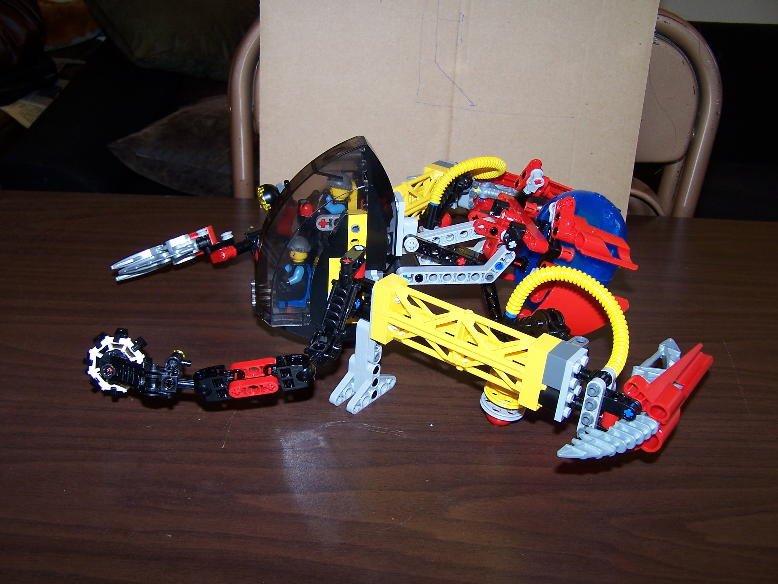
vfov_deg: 37.7
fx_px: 854
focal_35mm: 38
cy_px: 292
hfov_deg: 49.0
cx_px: 389
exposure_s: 1/60
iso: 80
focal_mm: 6.3
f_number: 2.8
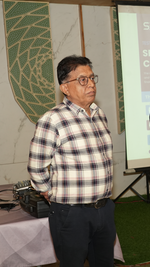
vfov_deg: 32.4
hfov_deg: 17.4
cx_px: 196
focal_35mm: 65
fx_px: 460
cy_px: 132
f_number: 5.6
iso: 1600
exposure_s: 1/125
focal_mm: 41
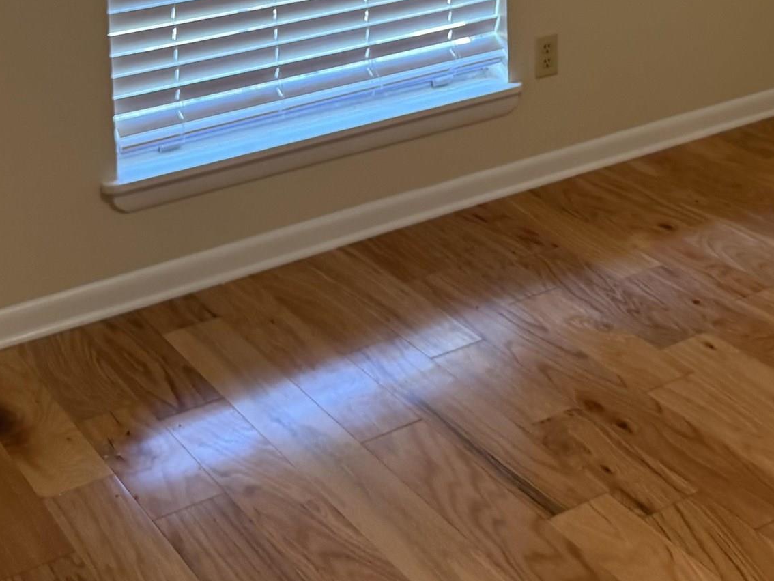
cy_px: -70
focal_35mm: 65
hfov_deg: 29.3
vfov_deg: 21.4
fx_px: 1454
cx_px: 584
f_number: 1.78
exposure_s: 1/120
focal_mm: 6.76
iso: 200
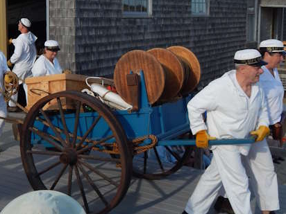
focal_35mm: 60
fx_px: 496
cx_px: 92
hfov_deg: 31.9
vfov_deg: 24.2
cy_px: 55
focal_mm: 6.8
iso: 125
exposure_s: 1/1000
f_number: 3.4
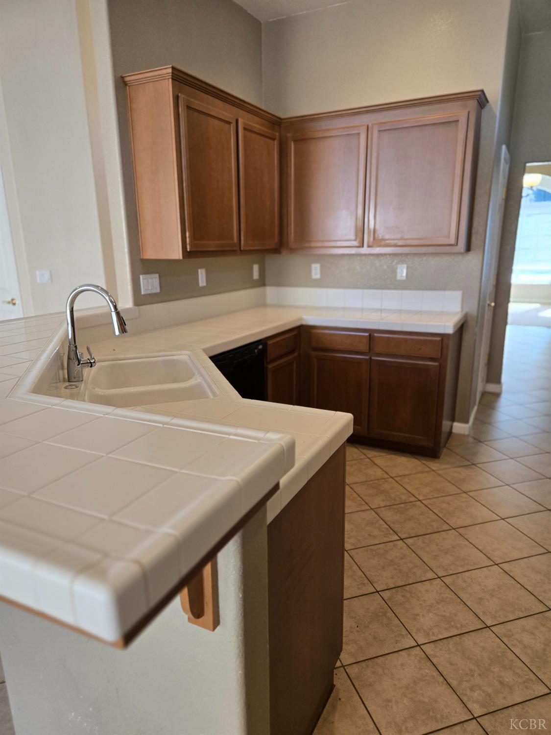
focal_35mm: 23
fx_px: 488
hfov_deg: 58.9
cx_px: 276
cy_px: 368
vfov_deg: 73.9
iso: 125
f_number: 1.8
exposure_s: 1/120
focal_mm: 5.4
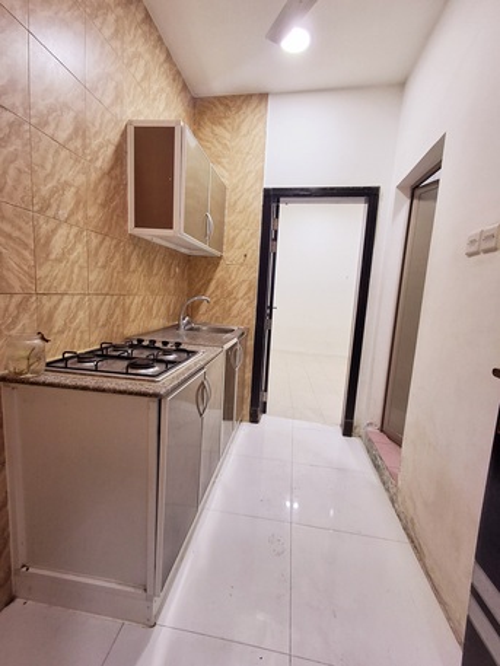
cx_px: 250
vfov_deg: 94.5
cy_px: 333
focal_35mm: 16
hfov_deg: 78.1
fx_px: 308
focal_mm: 1.64
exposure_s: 1/40
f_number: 2.2
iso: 100
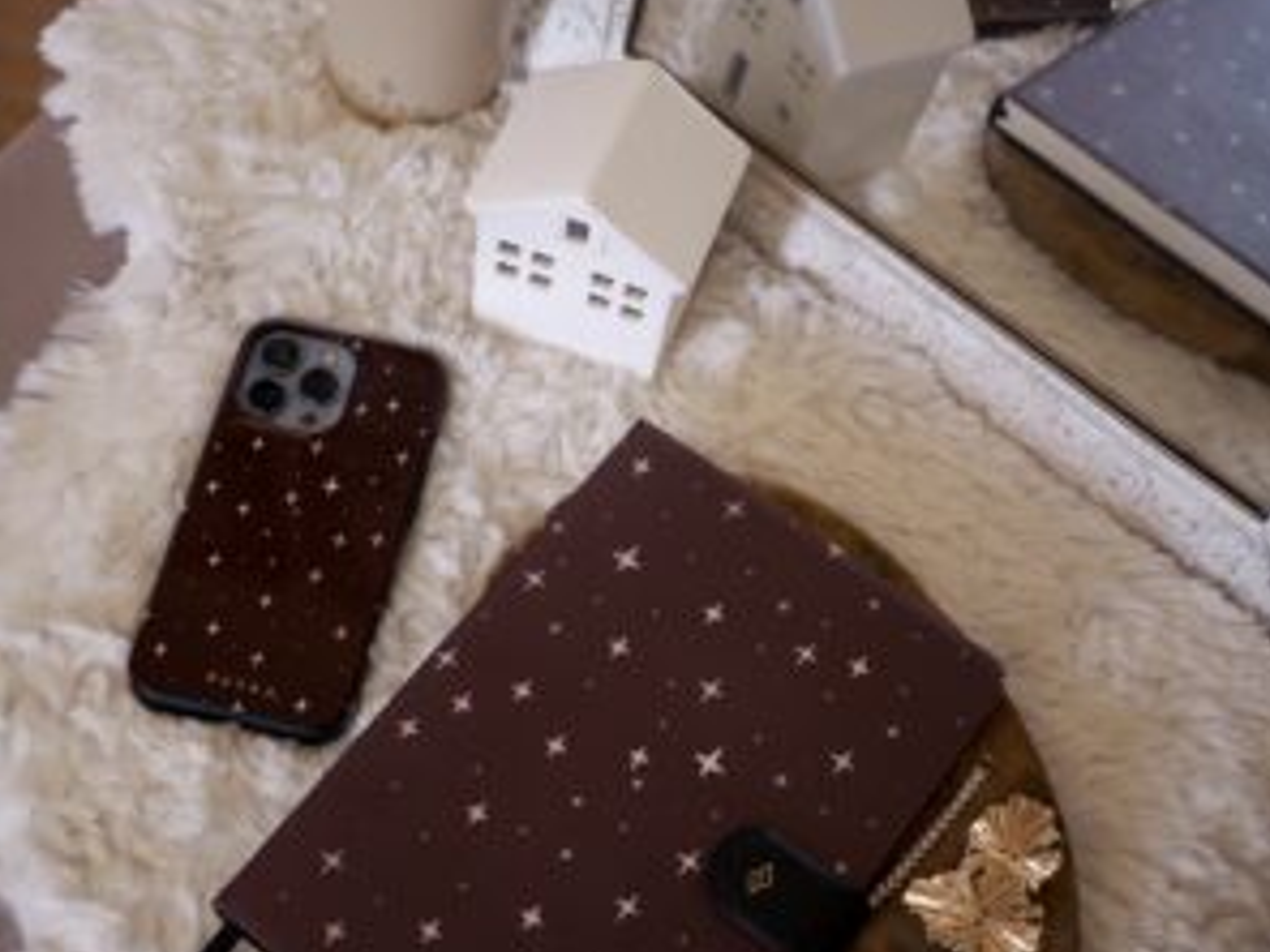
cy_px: 472
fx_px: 1981
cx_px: 639
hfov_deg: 35.5
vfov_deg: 27.0
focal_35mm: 54
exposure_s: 1/60
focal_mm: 20
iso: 640
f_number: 1.7
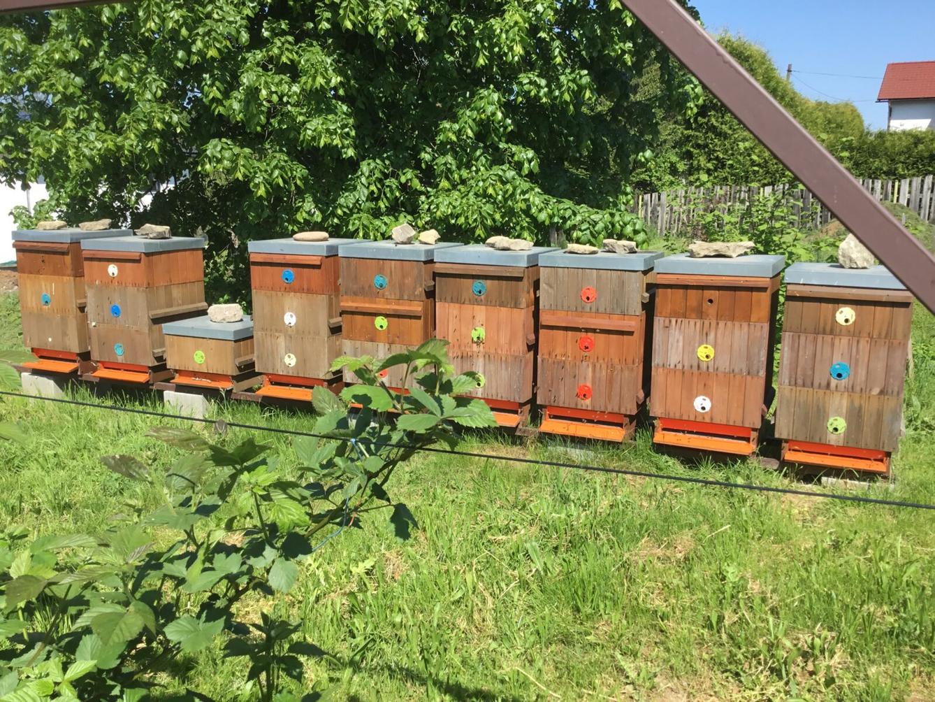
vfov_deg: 45.5
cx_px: 468
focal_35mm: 31
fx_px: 837
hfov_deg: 58.3
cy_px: 351
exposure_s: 1/741
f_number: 2.4
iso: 25
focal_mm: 3.3
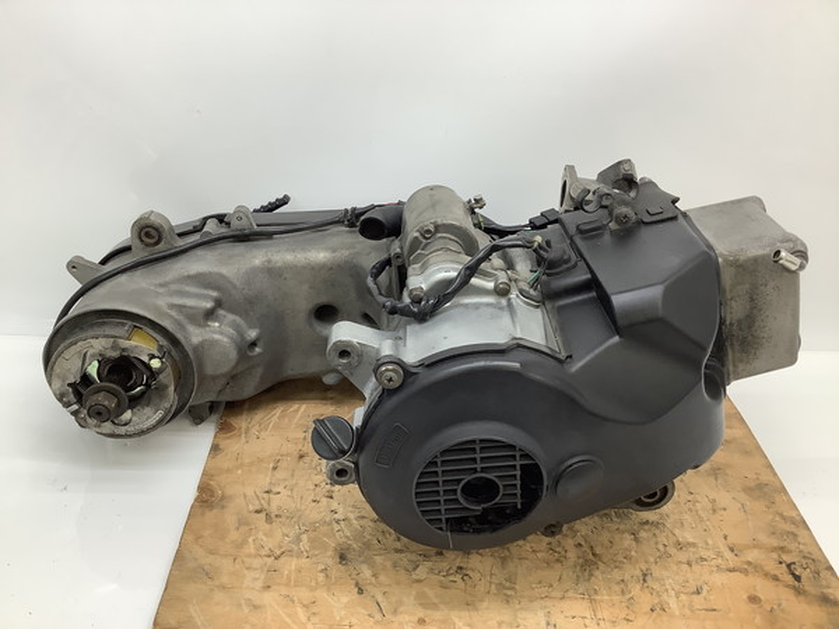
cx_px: 420
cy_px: 314
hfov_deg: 58.4
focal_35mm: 31
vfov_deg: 45.4
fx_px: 751
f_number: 2.4
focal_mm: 3.3
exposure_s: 1/120
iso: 80
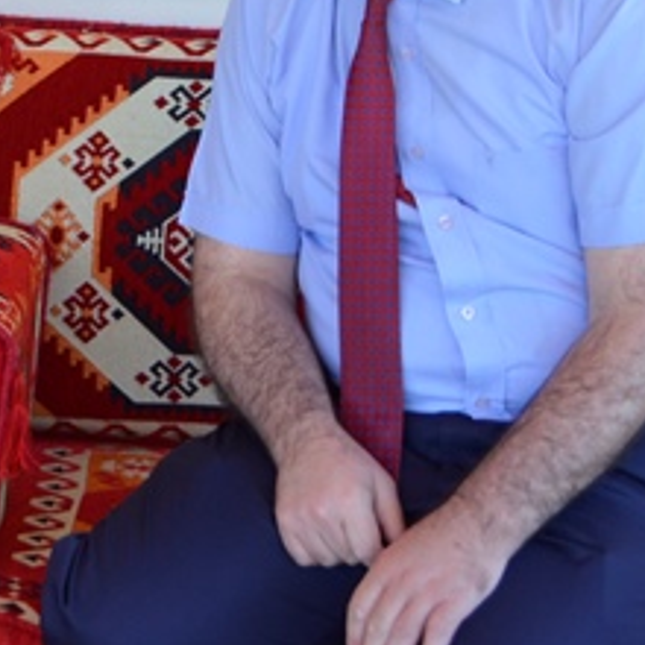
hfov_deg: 9.9
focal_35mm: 172
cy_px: 63
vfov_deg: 10.1
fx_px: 3625
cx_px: -322
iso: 400
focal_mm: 29
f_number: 5
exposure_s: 1/100
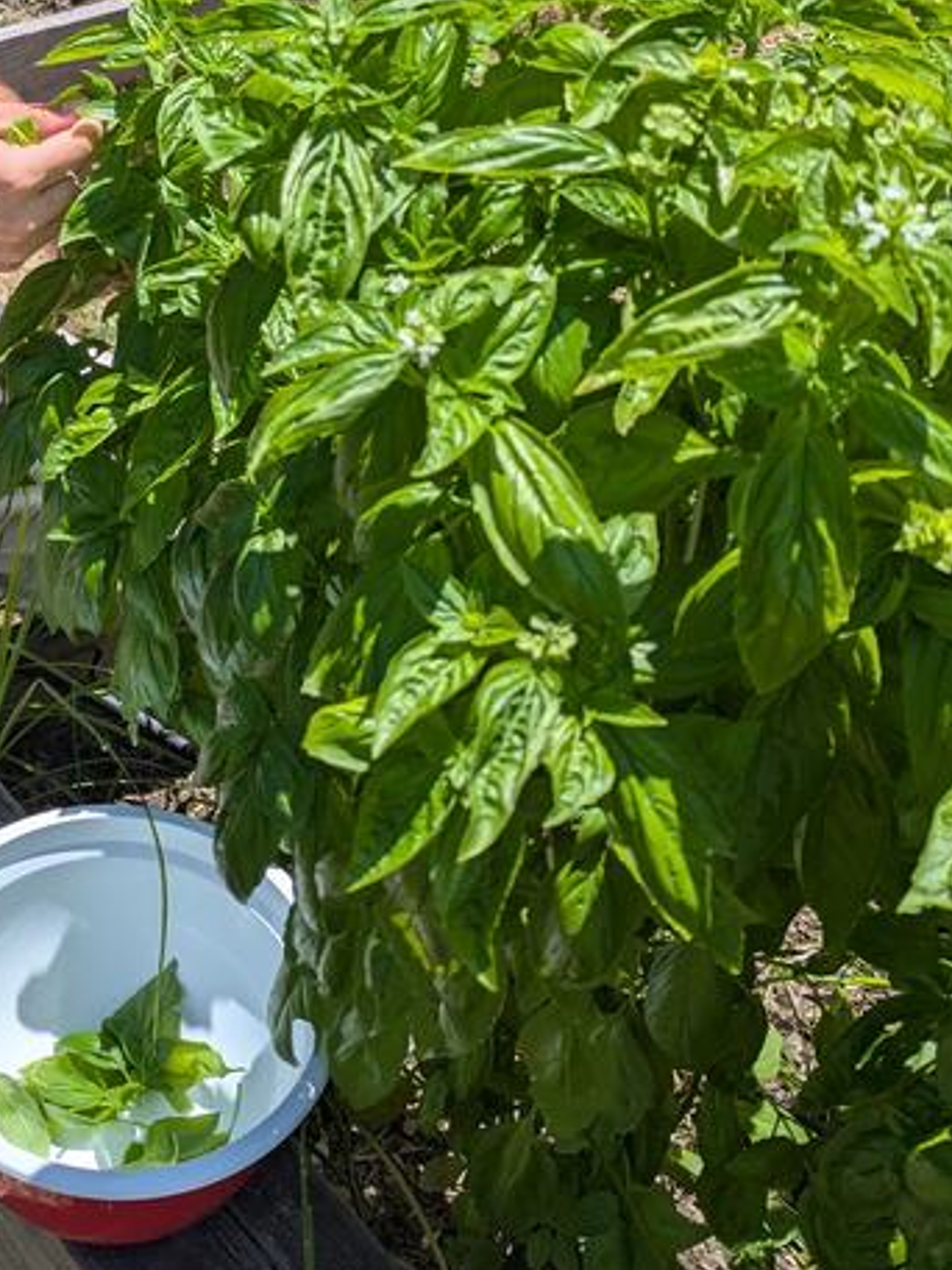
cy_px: 305
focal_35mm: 49
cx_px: 153
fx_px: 1797
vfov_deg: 37.9
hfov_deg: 28.8
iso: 46
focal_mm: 6.81
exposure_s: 1/2833
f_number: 1.85
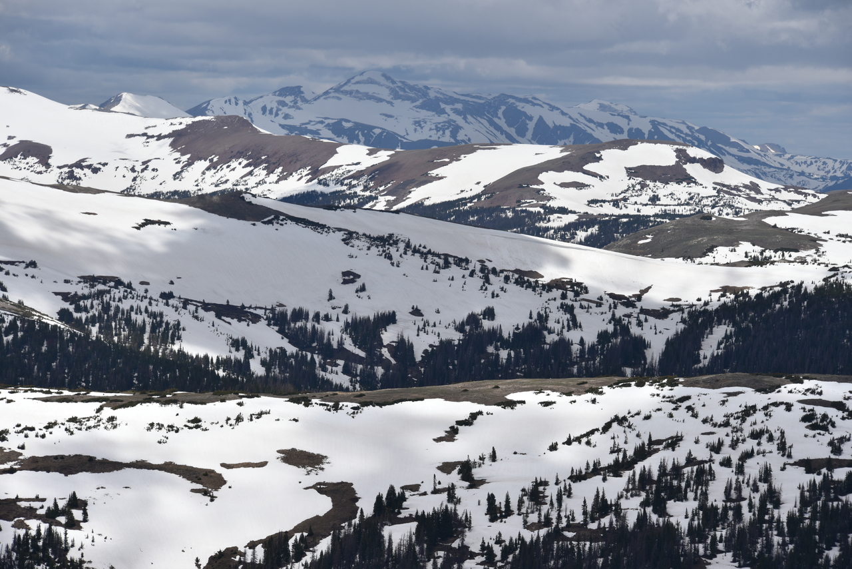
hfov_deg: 12.1
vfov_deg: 8.1
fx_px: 4024
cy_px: 284
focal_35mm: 170
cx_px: 426
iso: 100
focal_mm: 170
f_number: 10
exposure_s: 1/400
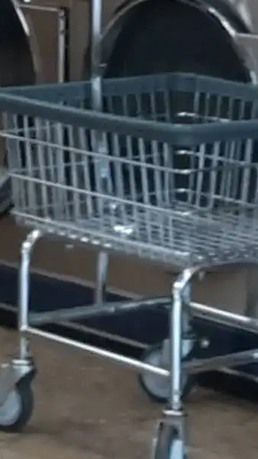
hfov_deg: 5.9
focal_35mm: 207
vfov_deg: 10.0
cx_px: 110
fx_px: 2518
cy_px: -298
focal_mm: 3.7
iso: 80
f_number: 1.7
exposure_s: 1/40
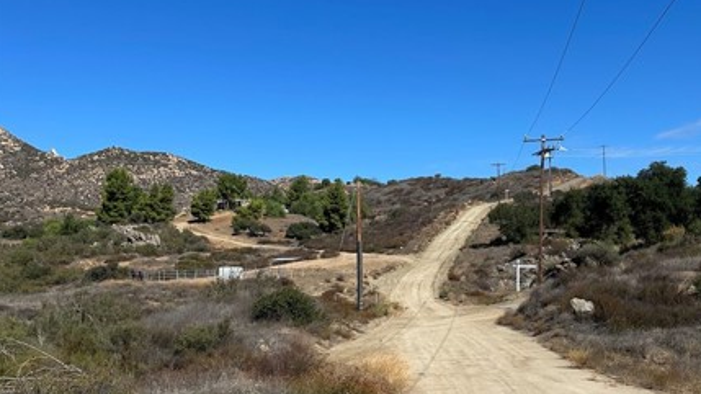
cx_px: 382
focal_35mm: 39
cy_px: 291
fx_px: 725
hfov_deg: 51.6
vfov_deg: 30.0
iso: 80
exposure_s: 1/5848
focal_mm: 6.86
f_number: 1.78
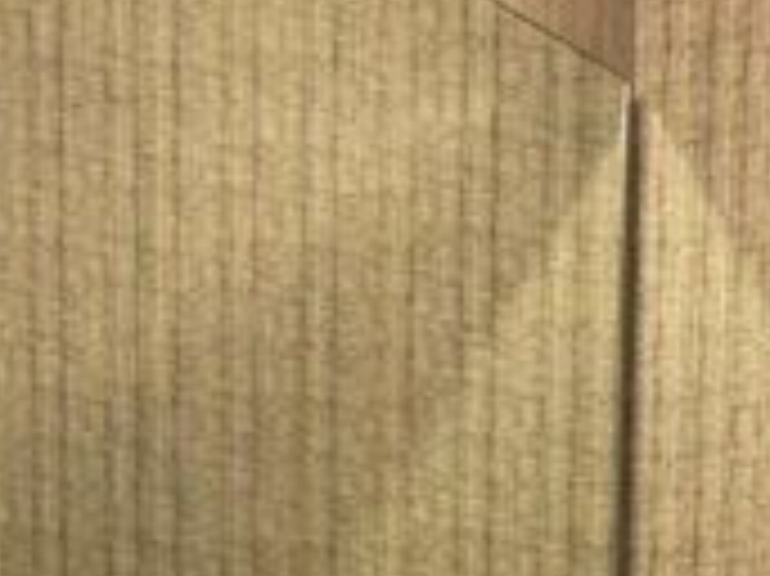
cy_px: 1116
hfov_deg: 16.5
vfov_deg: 13.1
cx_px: 1403
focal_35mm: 99
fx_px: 2201
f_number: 1.78
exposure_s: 1/60
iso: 160
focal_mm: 6.76
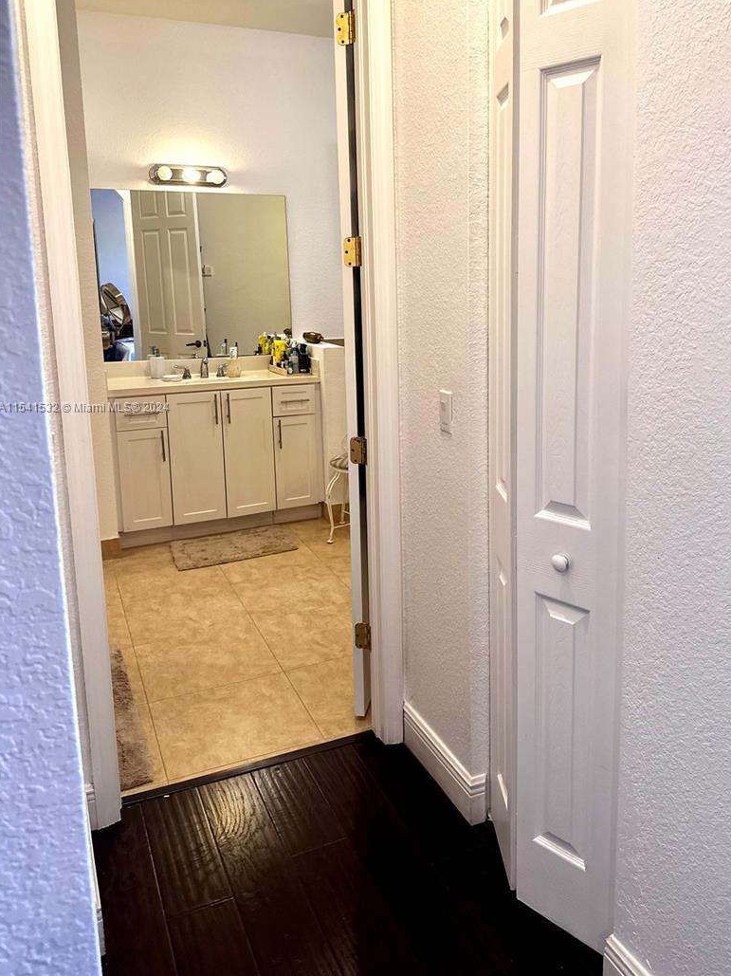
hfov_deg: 49.5
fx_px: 789
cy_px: 408
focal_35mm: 28
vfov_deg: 63.1
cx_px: 422
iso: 160
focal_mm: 6.86
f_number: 1.78
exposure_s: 1/60
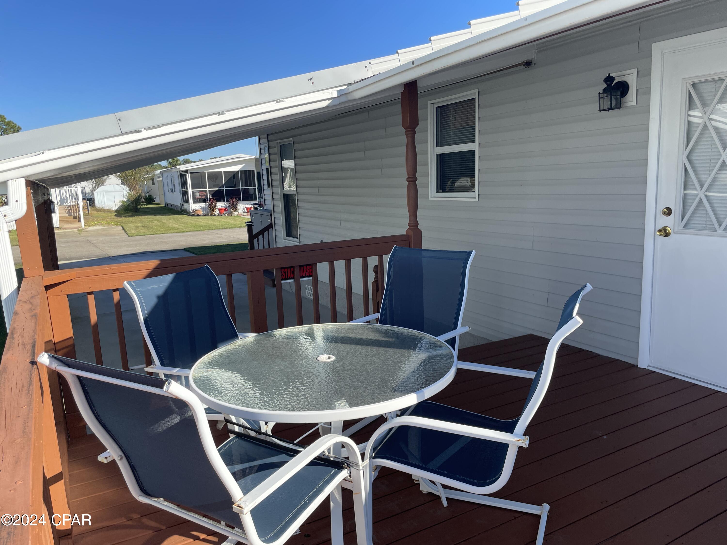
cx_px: 364
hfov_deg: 67.3
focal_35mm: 26
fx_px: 546
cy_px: 272
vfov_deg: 53.1
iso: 32
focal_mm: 4.2
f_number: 1.6
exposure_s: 1/1795
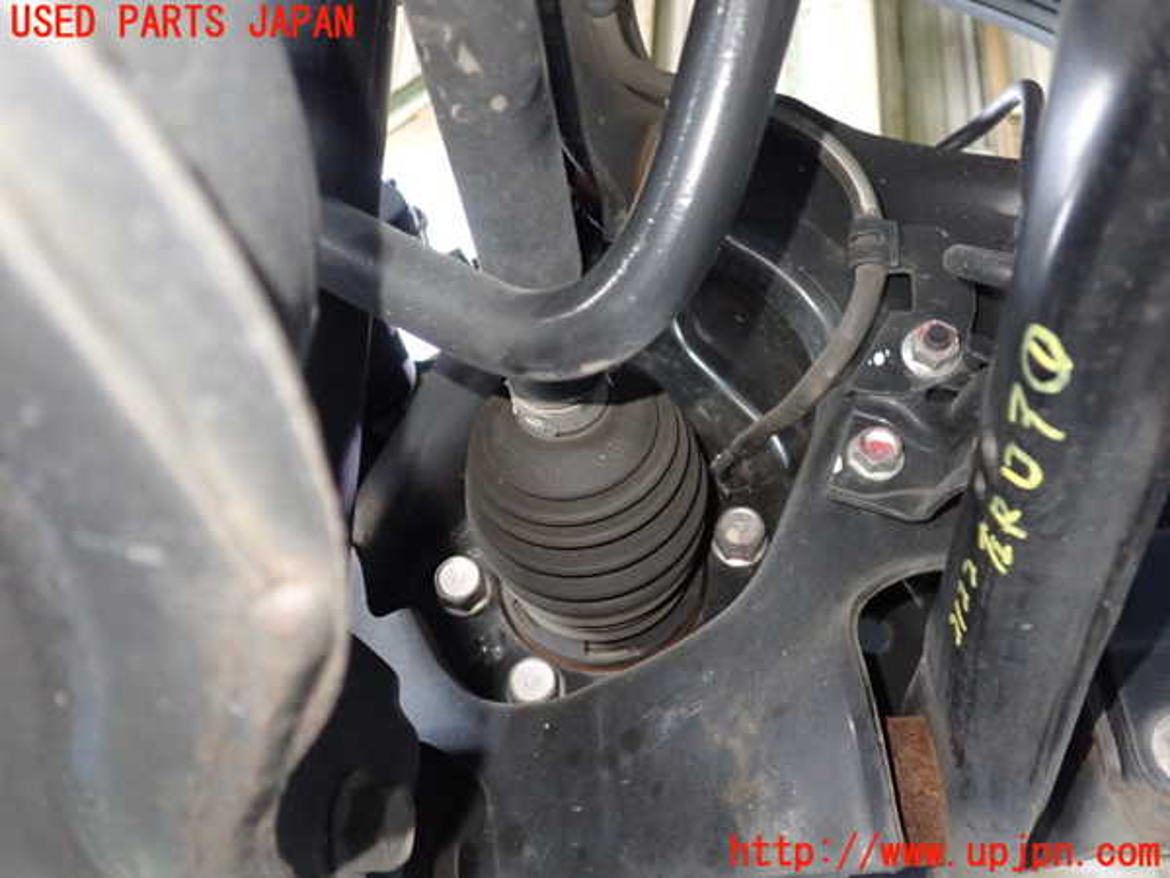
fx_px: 1014
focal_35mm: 30
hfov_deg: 60.0
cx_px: 585
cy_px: 439
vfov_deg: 46.8
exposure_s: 1/20
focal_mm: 5.4
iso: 800
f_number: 2.3
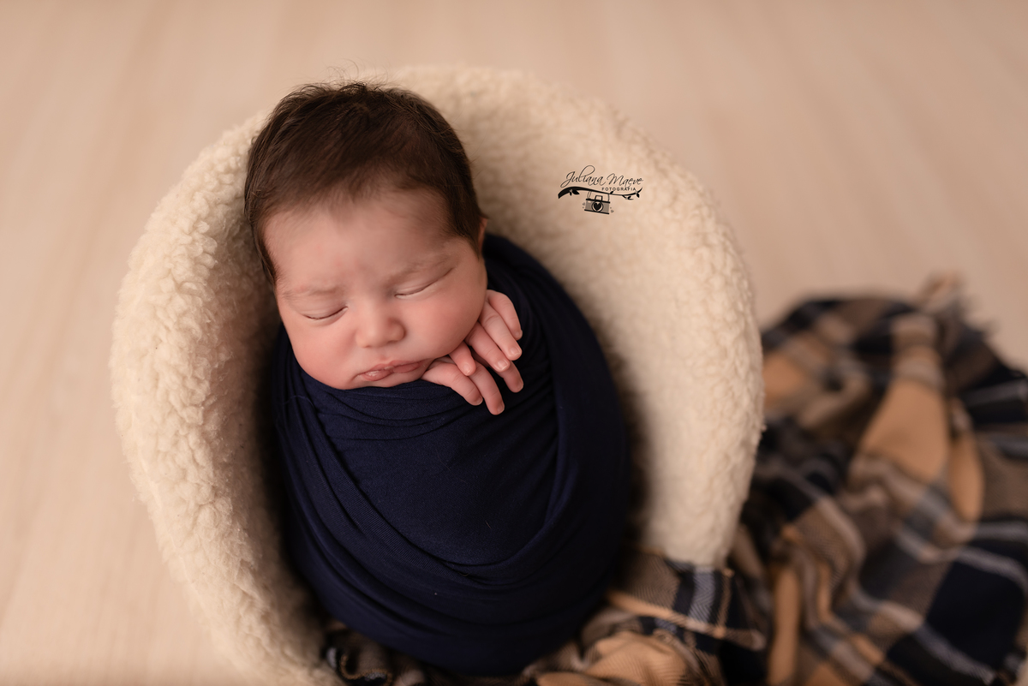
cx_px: 514
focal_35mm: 35
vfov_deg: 37.9
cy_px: 343
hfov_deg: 54.4
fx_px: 1000
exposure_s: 1/250
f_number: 1.8
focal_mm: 35
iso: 100
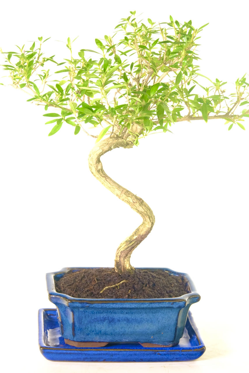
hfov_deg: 12.3
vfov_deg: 18.4
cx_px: 124
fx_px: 1151
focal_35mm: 111
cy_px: 186
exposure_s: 1/13
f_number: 13
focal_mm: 74.1
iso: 1600
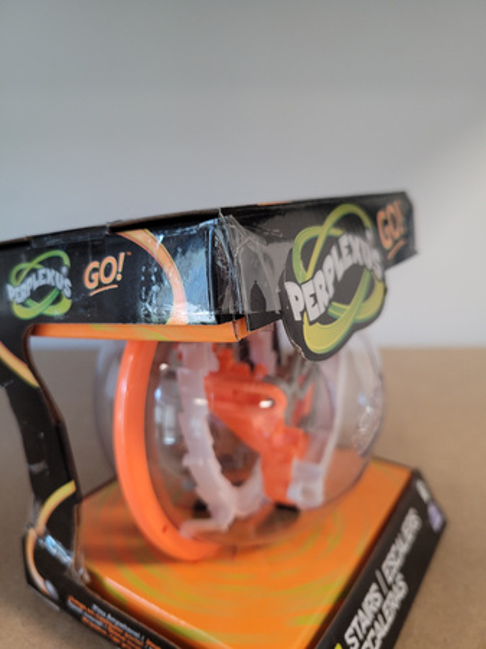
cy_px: 324
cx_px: 243
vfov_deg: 67.3
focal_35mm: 26
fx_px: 487
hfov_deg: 53.0
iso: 250
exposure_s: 1/100
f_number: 1.8
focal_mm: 5.4
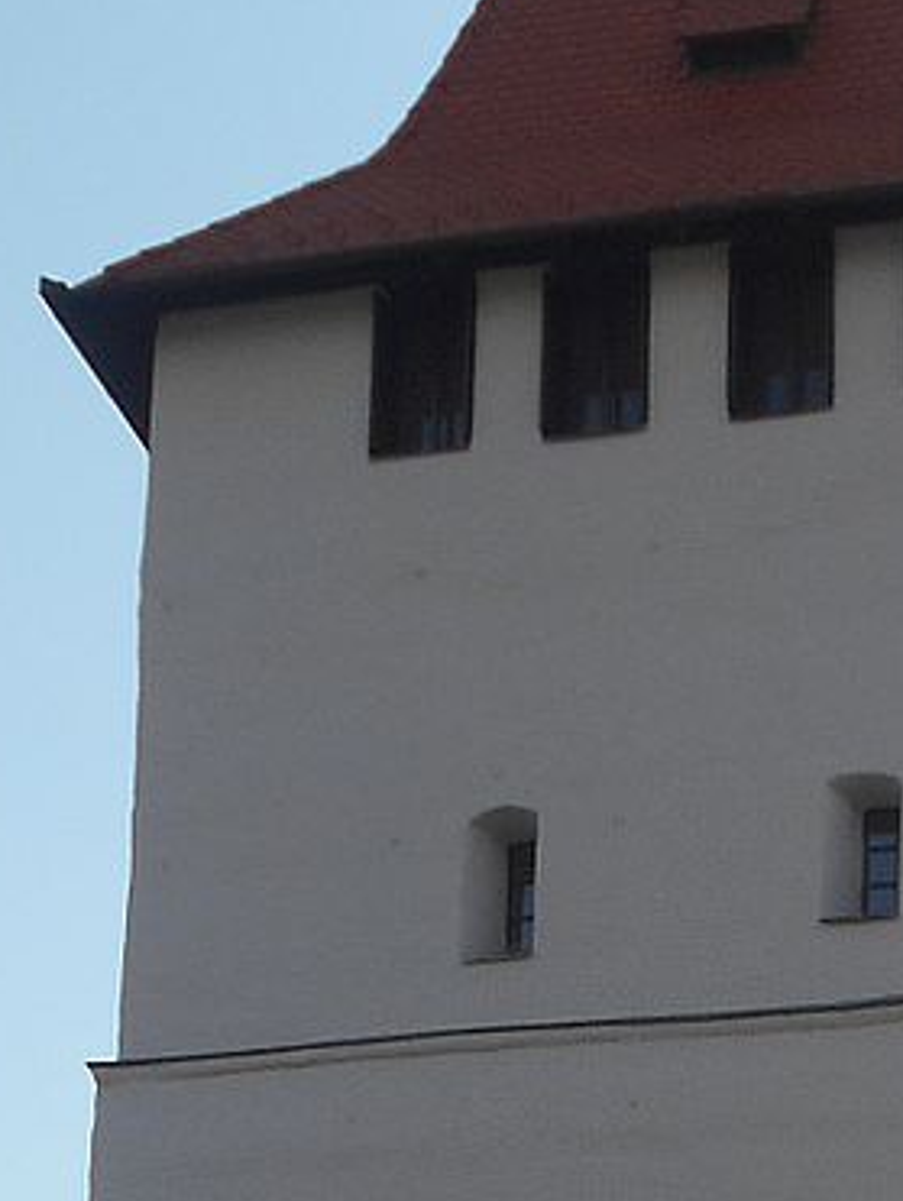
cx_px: 693
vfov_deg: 13.9
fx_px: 4861
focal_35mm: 140
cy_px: 1235
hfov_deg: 10.6
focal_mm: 6.7
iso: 80
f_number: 3.9
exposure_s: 1/1250
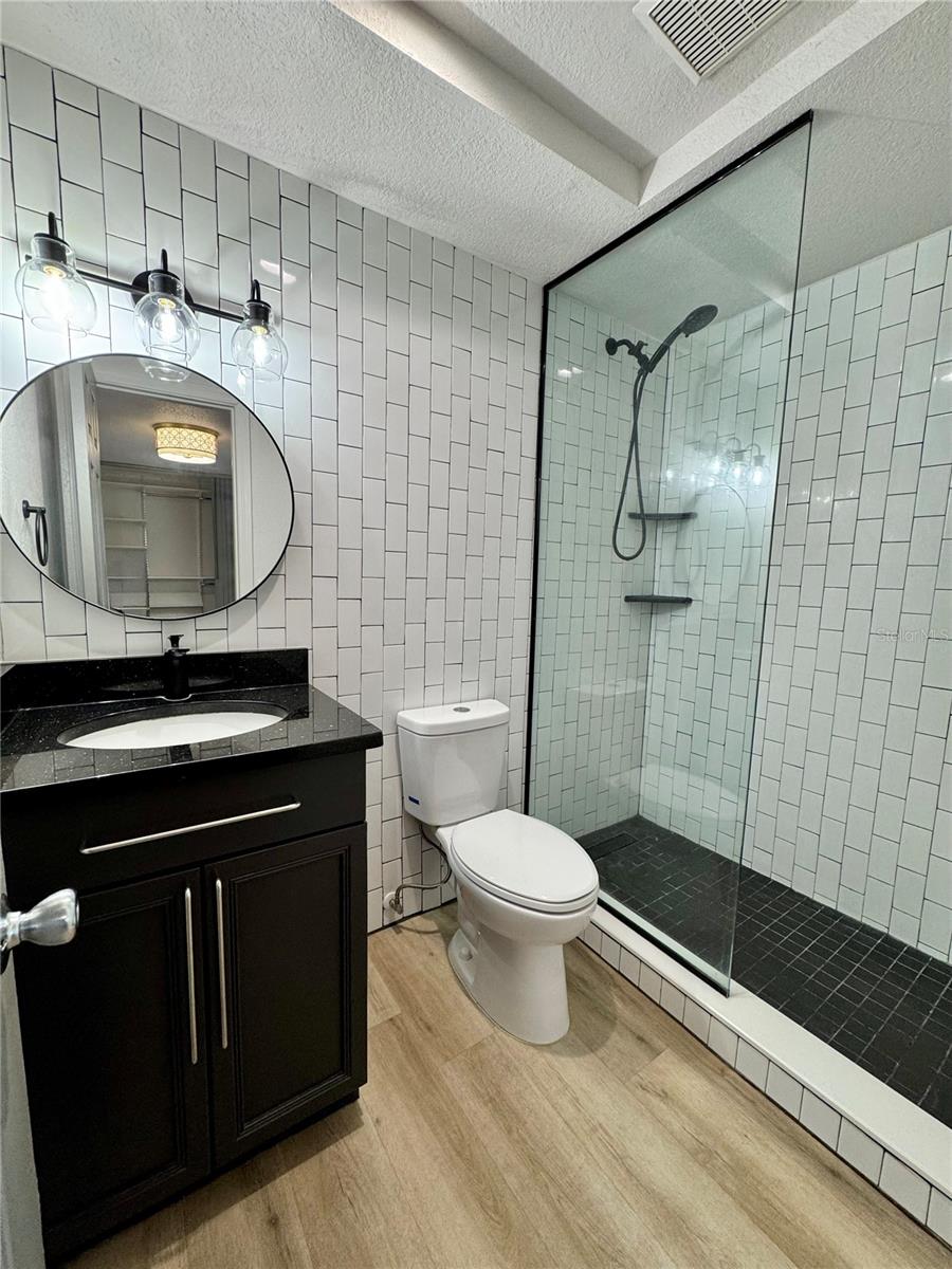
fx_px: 513
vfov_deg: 102.1
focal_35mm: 14
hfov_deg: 85.7
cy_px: 634
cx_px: 476
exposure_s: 1/120
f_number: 2.2
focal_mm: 2.22
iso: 160
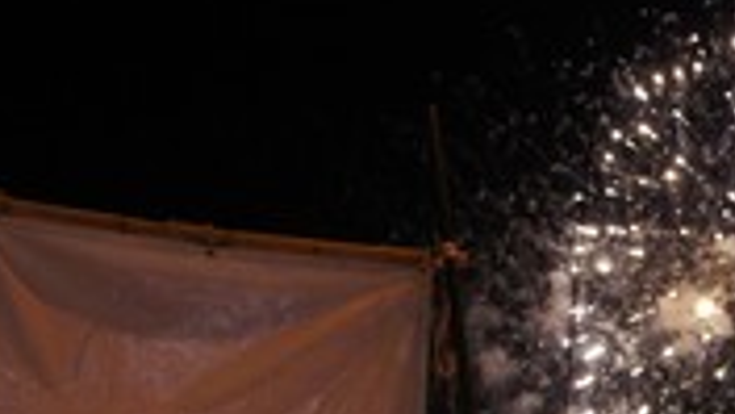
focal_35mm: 96
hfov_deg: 21.7
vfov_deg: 12.5
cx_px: 647
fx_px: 1875
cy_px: 393
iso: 1600
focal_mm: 27
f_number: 4
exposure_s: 1/30
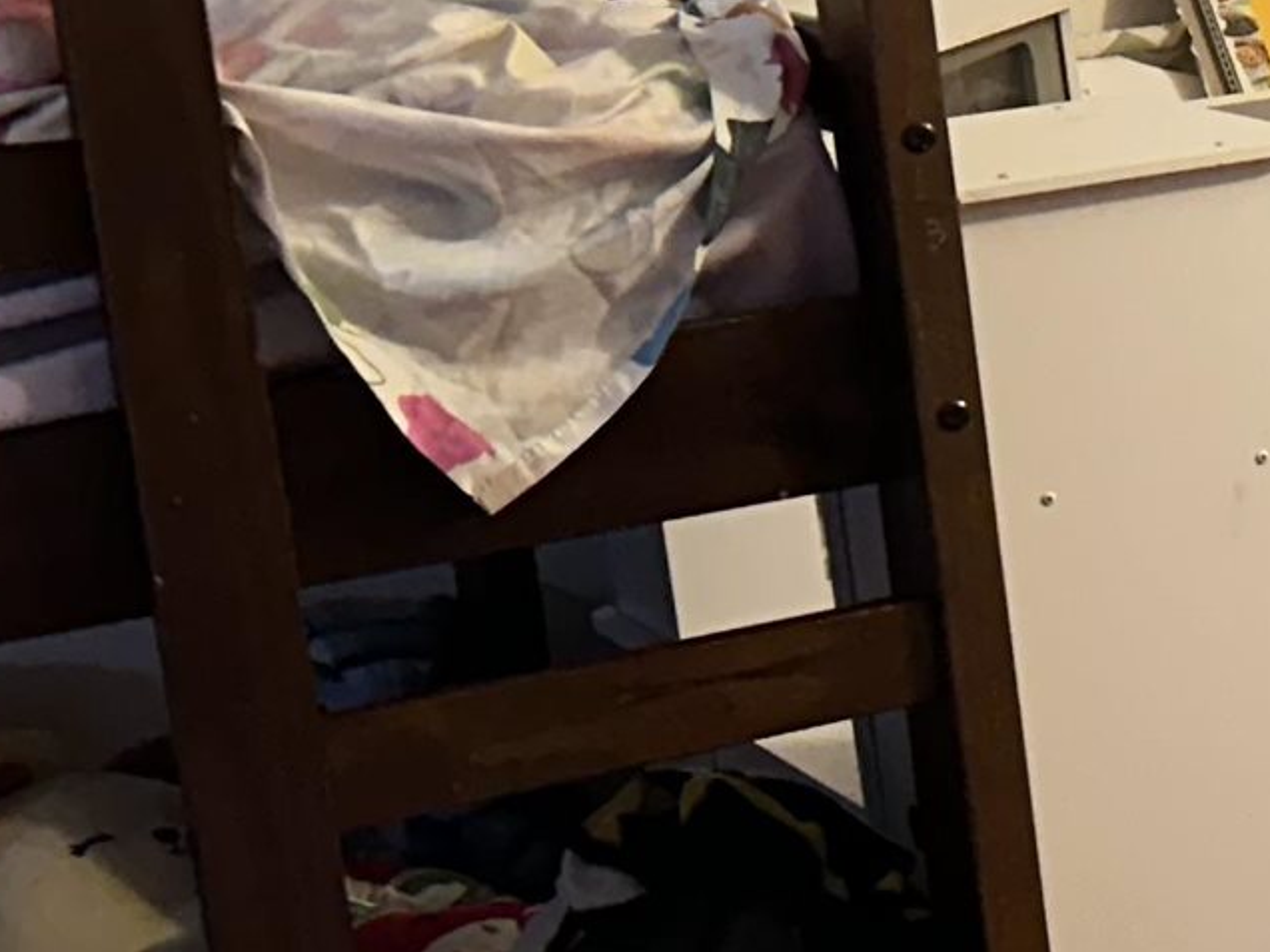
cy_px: 251
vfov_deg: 12.7
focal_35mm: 116
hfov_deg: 13.3
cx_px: 2913
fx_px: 4256
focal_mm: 6.86
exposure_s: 1/60
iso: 320
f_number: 1.78
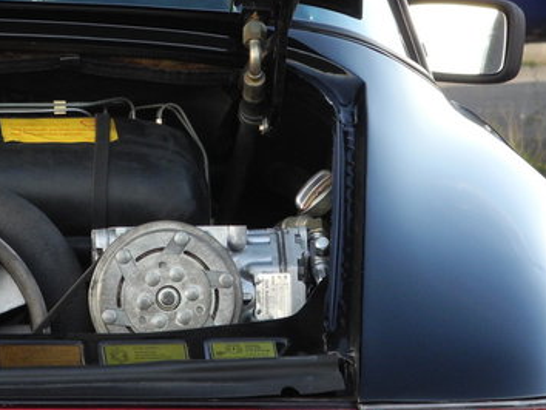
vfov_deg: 4.0
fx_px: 5919
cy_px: 125
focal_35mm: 375
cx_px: 196
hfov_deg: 5.3
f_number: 5.6
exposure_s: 1/30
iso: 281
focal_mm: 37
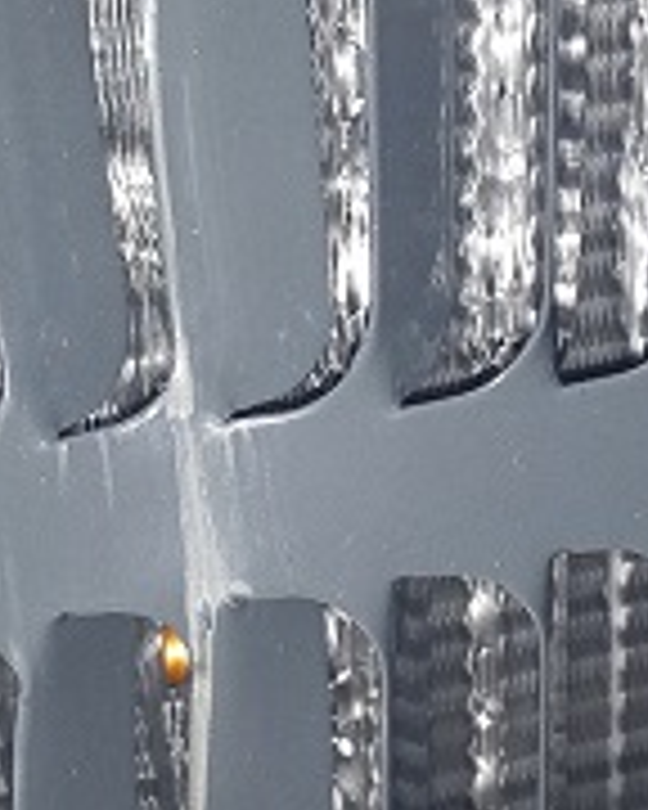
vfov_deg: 16.4
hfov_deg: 13.2
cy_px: 421
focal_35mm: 117
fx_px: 2805
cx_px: 256
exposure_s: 1/50
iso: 80
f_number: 1.8
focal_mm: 3.94
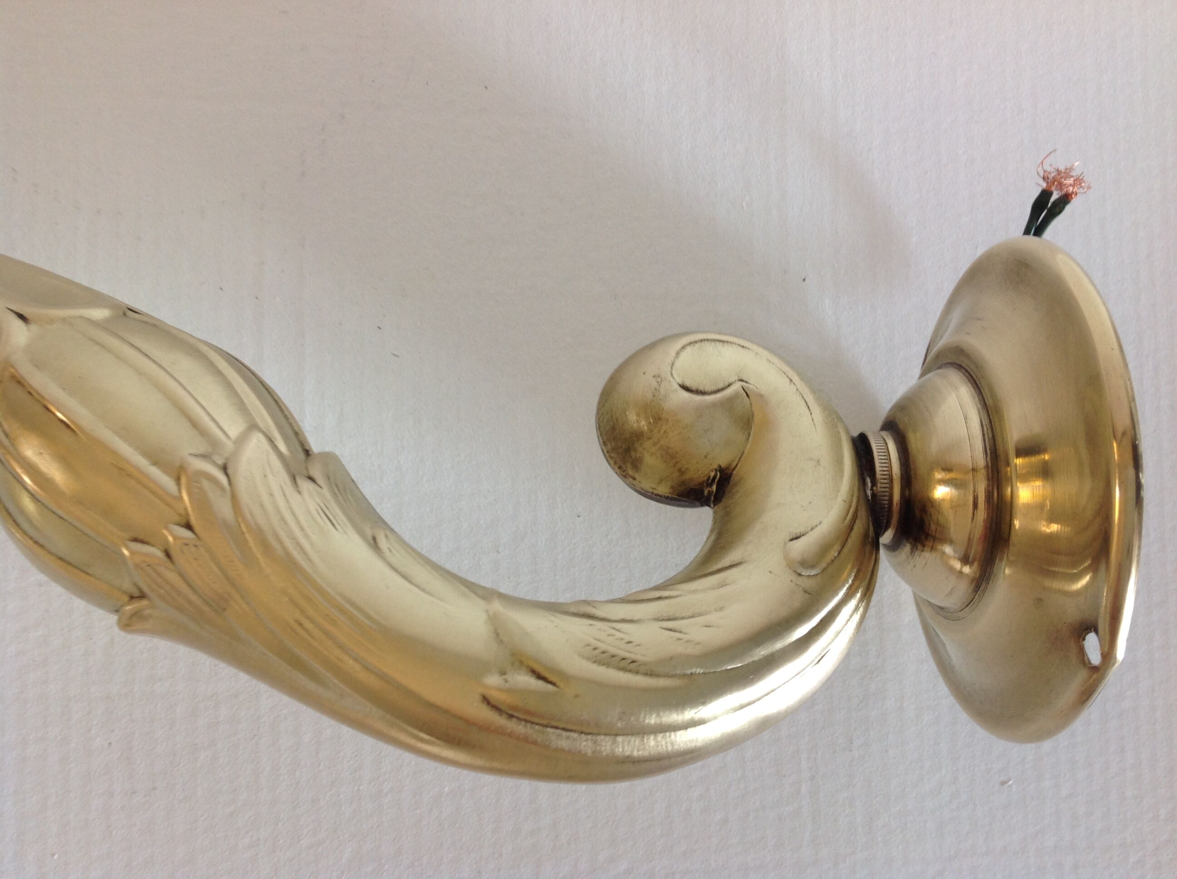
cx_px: 588
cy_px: 440
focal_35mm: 35
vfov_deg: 40.6
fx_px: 1188
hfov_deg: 52.7
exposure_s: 1/15
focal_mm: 4.28
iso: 64
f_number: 2.4
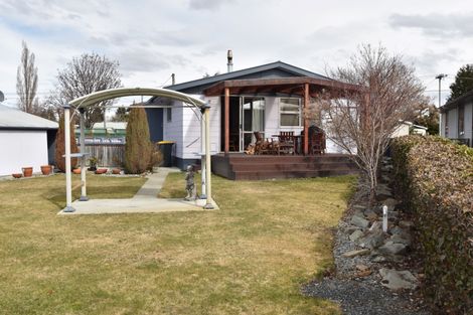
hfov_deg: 53.1
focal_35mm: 36
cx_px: 236
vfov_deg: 36.8
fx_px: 473
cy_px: 158
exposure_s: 1/200
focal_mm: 24
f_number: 10
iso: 100
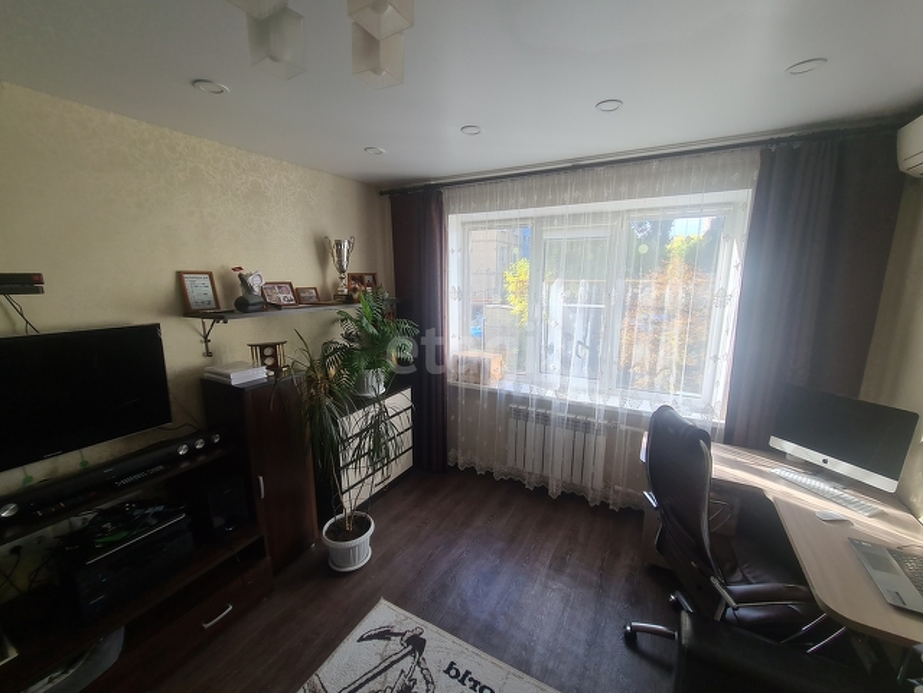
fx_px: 347
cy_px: 346
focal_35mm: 13
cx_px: 462
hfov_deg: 106.2
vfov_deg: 89.9
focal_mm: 2.2
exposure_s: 1/121
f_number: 2.2
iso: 50
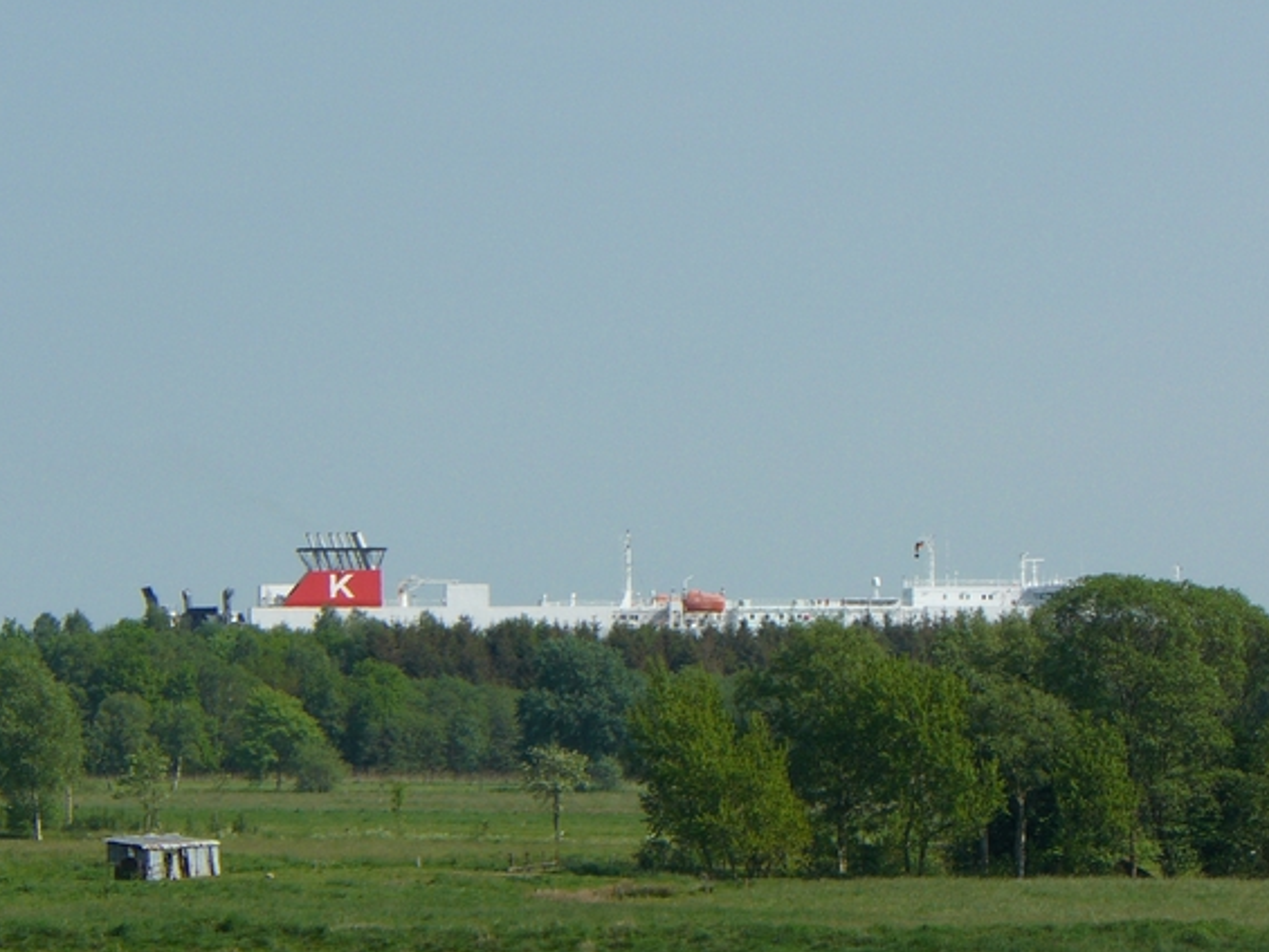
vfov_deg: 4.9
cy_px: 478
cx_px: 672
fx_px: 11220
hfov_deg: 6.5
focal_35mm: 306
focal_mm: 40.1
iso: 100
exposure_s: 1/500
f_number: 6.3
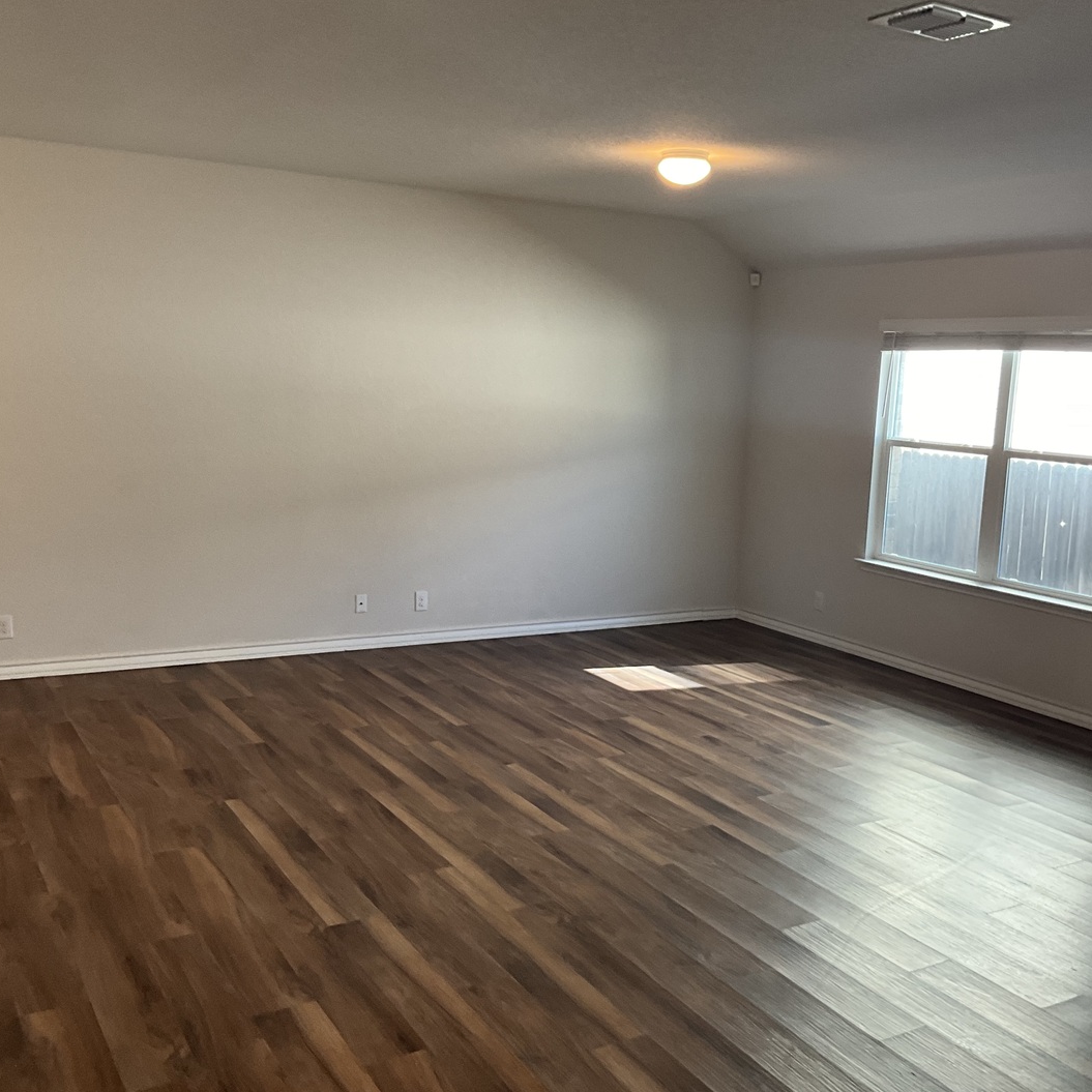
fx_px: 1249
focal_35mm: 35
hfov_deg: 47.1
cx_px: 606
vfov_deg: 47.2
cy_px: 558
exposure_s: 1/60
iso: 50
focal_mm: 3
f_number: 1.8
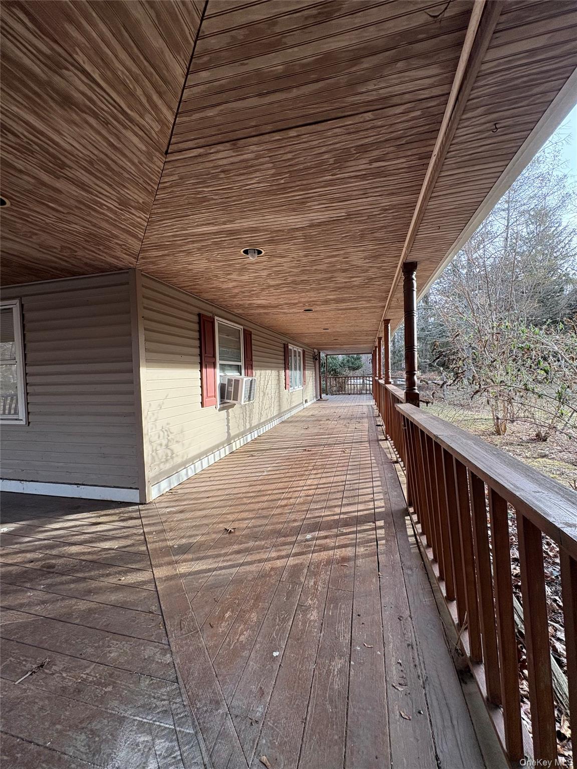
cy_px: 384
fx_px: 311
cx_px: 288
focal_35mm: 14
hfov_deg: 85.7
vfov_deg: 102.1
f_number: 2.2
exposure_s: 1/135
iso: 50
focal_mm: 2.22
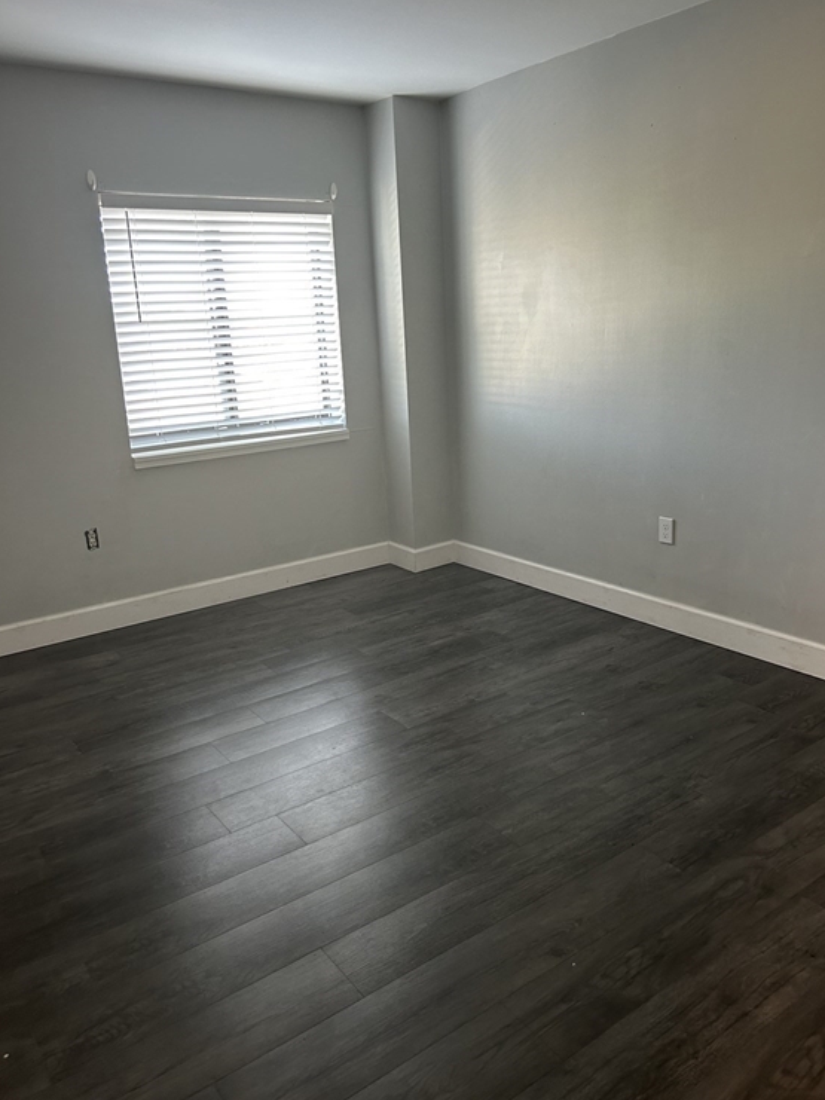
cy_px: 541
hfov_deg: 51.3
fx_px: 858
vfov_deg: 65.3
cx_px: 424
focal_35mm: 27
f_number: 1.5
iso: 125
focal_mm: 5.7
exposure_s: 1/60
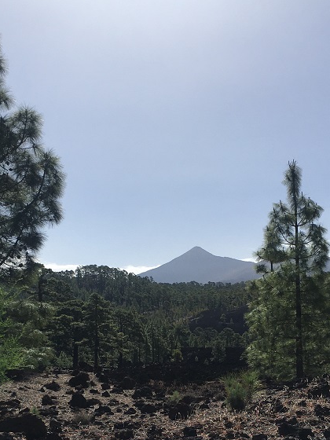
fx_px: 674
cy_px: 337
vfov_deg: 35.3
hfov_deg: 27.5
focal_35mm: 53
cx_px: 173
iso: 25
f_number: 2.2
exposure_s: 1/3344
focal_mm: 4.15
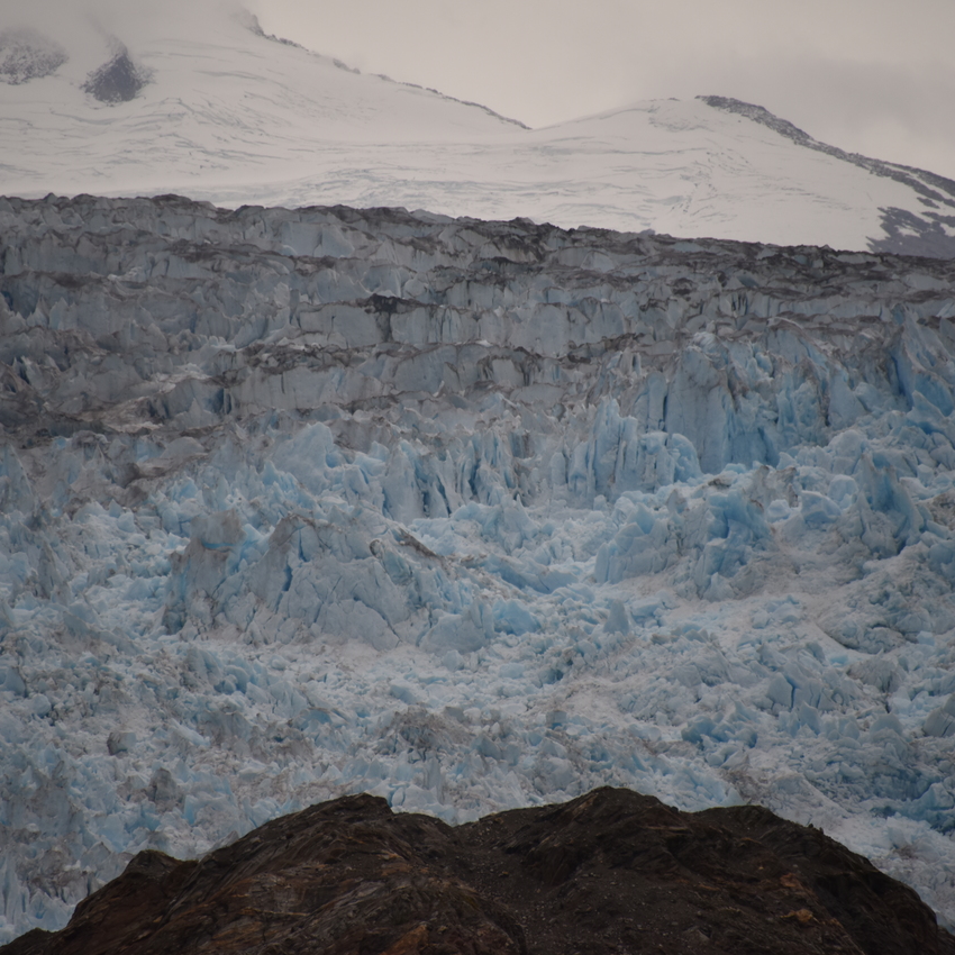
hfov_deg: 4.6
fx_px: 11986
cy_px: 478
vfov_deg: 4.6
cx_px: 443
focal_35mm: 384
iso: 500
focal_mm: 300
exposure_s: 1/640
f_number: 5.6
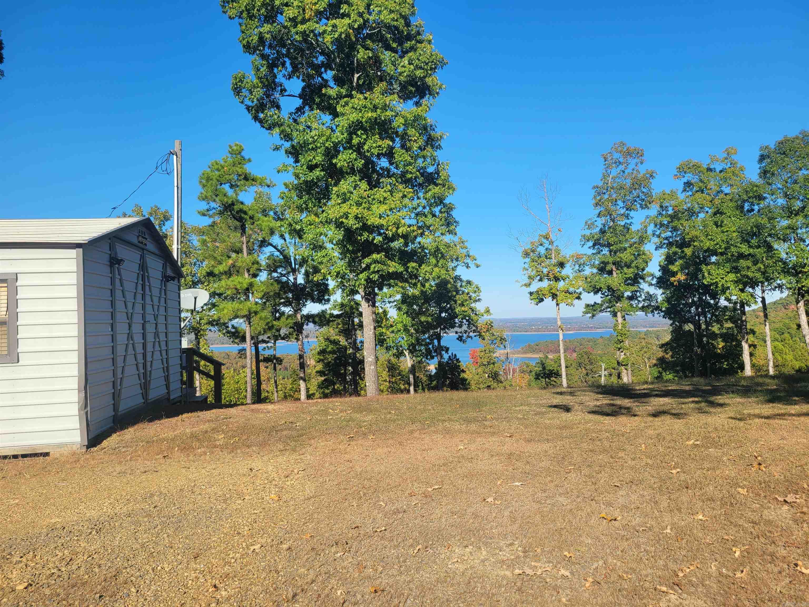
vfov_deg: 53.1
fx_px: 608
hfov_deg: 67.3
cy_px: 304
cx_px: 404
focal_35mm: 26
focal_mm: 5.4
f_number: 1.8
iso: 40
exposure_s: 1/1742
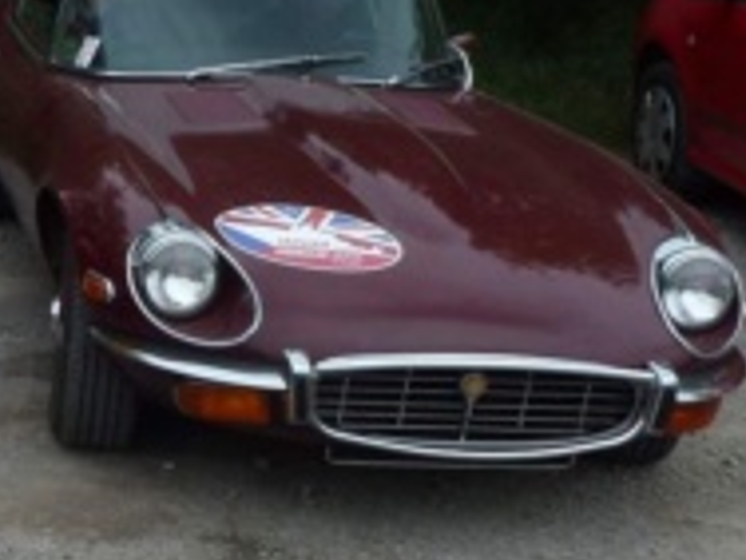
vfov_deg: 15.3
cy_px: 105
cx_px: -163
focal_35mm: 96
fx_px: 2069
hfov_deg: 19.2
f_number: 4
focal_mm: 6.4
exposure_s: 1/800
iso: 100
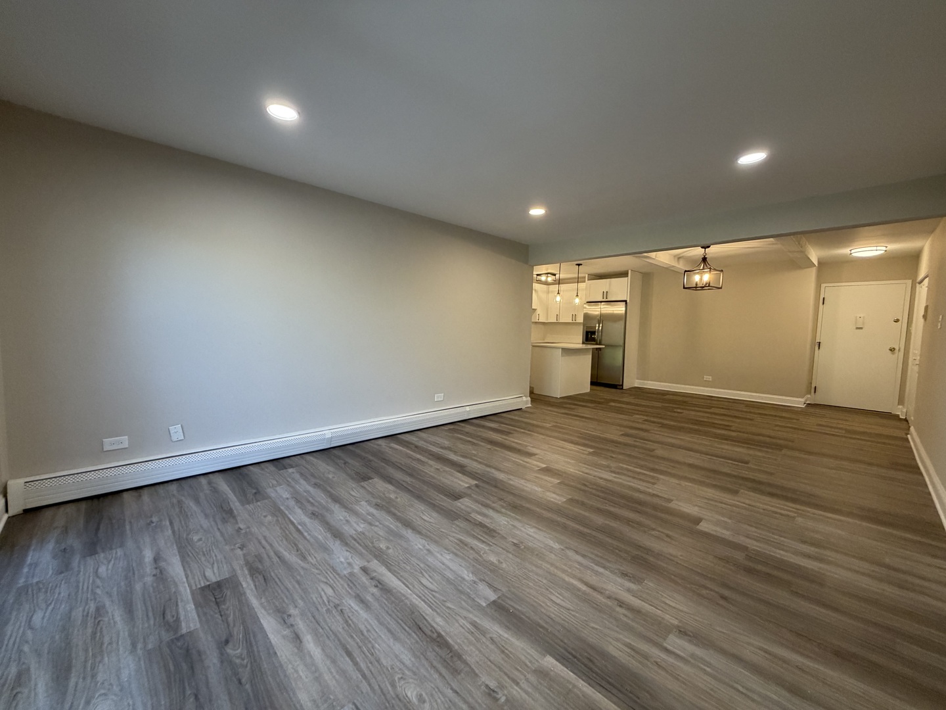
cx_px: 473
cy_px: 355
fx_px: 383
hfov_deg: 102.1
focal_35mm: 14
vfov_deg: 85.7
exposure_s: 1/120
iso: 320
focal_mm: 2.22
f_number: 2.2
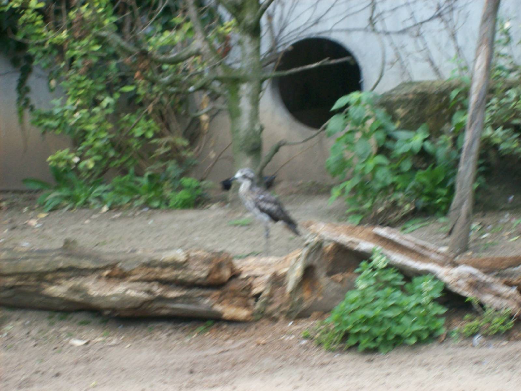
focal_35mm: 108
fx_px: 1625
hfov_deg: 18.2
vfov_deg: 13.7
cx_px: 260
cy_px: 196
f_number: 4.8
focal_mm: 18
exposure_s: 1/90.1
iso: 160
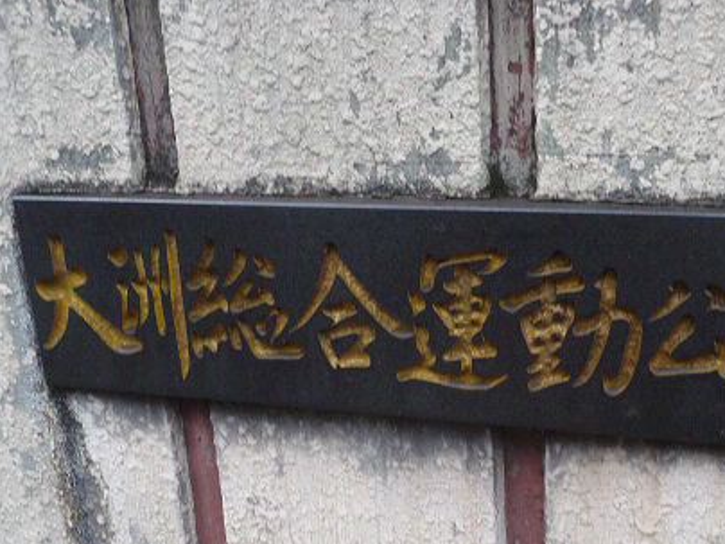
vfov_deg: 27.8
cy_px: 378
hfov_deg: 36.8
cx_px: 405
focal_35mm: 52
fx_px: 1089
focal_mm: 6
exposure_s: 1/50
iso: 100
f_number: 3.7
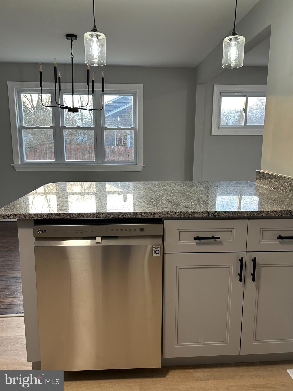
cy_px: 196
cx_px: 146
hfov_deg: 53.1
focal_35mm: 26
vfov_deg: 67.3
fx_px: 293
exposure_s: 1/120
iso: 100
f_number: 1.5
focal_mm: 5.7
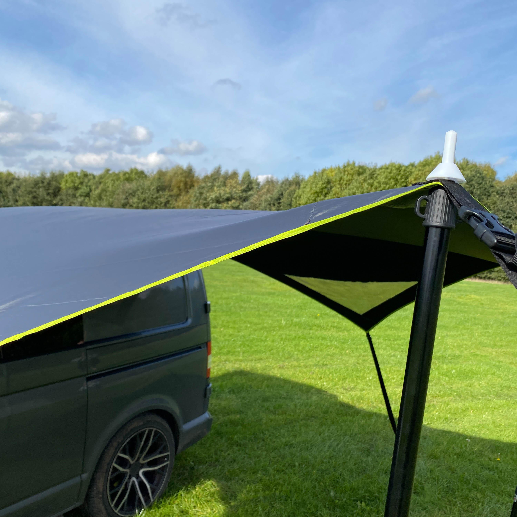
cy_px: 258
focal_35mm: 31
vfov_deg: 52.5
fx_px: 524
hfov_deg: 52.5
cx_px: 268
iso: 32
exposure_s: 1/2410
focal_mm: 4.25
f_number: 1.8
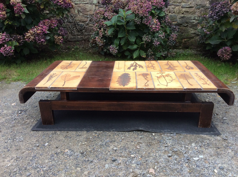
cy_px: 88
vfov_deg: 44.1
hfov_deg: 56.9
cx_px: 119
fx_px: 220
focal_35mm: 32
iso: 32
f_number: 2.4
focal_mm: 3.3
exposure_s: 1/242
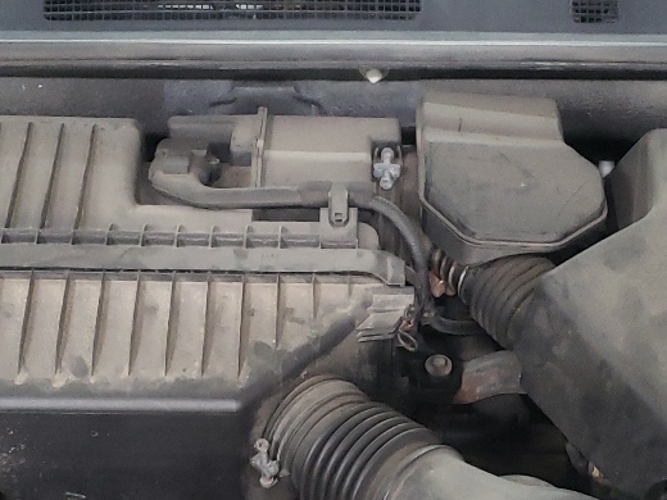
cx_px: 367
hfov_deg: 24.4
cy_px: 379
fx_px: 1541
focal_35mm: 80
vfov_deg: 18.3
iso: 289
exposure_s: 1/30
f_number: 1.5
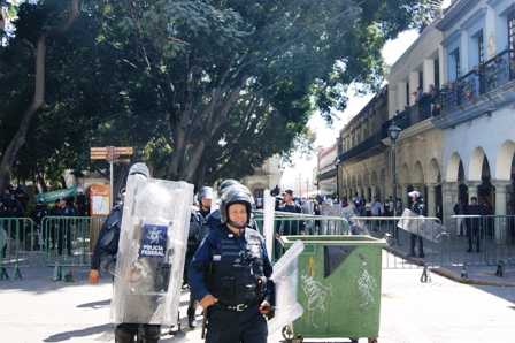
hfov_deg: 46.4
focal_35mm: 42
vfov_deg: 31.8
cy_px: 172
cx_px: 258
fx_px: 600
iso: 100
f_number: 7.1
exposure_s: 1/60
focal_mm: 28
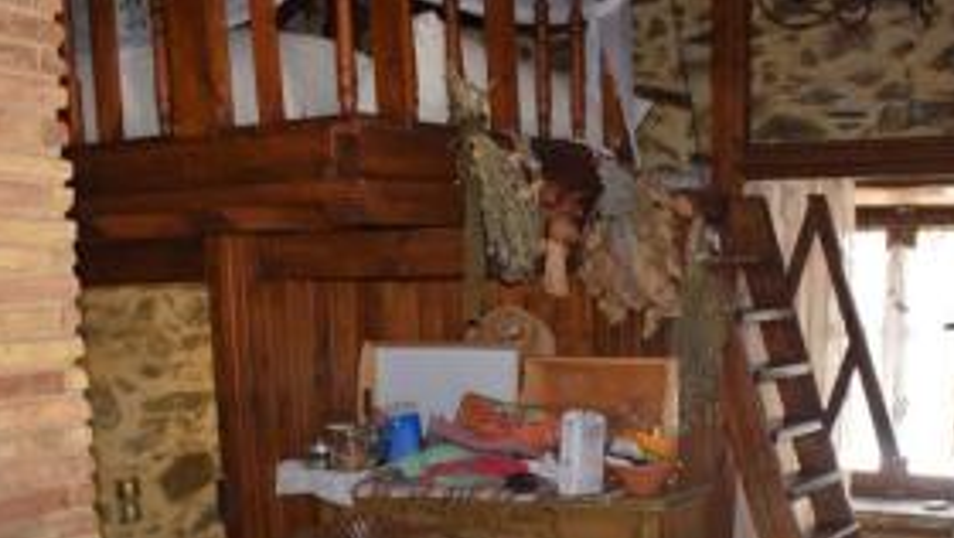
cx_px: 576
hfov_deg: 42.6
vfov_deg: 23.9
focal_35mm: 48
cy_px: 533
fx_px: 1215
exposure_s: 1/80
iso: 800
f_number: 4.5
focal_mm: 18
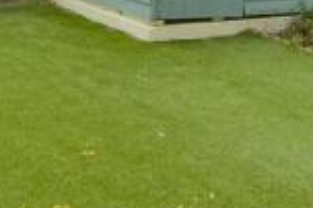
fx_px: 877
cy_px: -147
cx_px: 86
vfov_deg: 12.5
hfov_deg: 20.1
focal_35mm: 101
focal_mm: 10
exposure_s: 1/250
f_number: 8
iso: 500
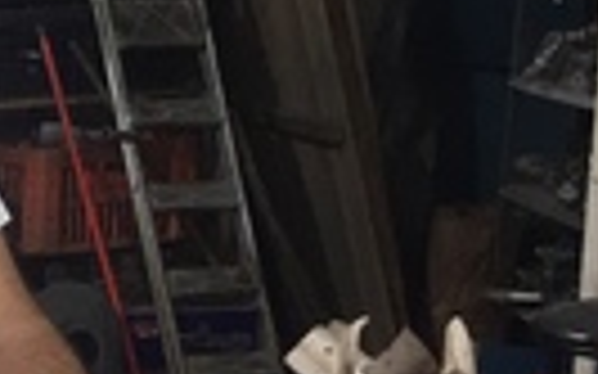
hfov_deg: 12.3
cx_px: -629
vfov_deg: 8.8
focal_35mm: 148
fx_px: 2411
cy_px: 324
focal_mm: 4.15
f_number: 2.2
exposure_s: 1/30
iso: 160
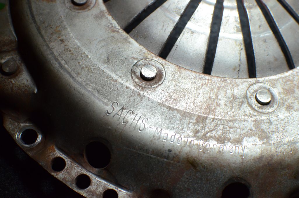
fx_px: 435
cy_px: 99
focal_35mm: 52
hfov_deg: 37.9
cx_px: 150
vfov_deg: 25.6
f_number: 5.6
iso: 2000
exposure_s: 1/200
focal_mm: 35
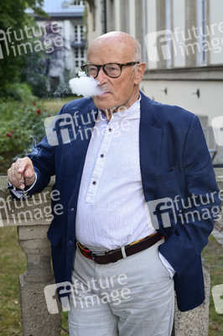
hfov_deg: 23.3
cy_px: 168
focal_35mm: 58
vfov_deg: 34.5
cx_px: 112
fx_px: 540
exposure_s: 1/200
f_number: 6.3
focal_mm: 58
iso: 1250
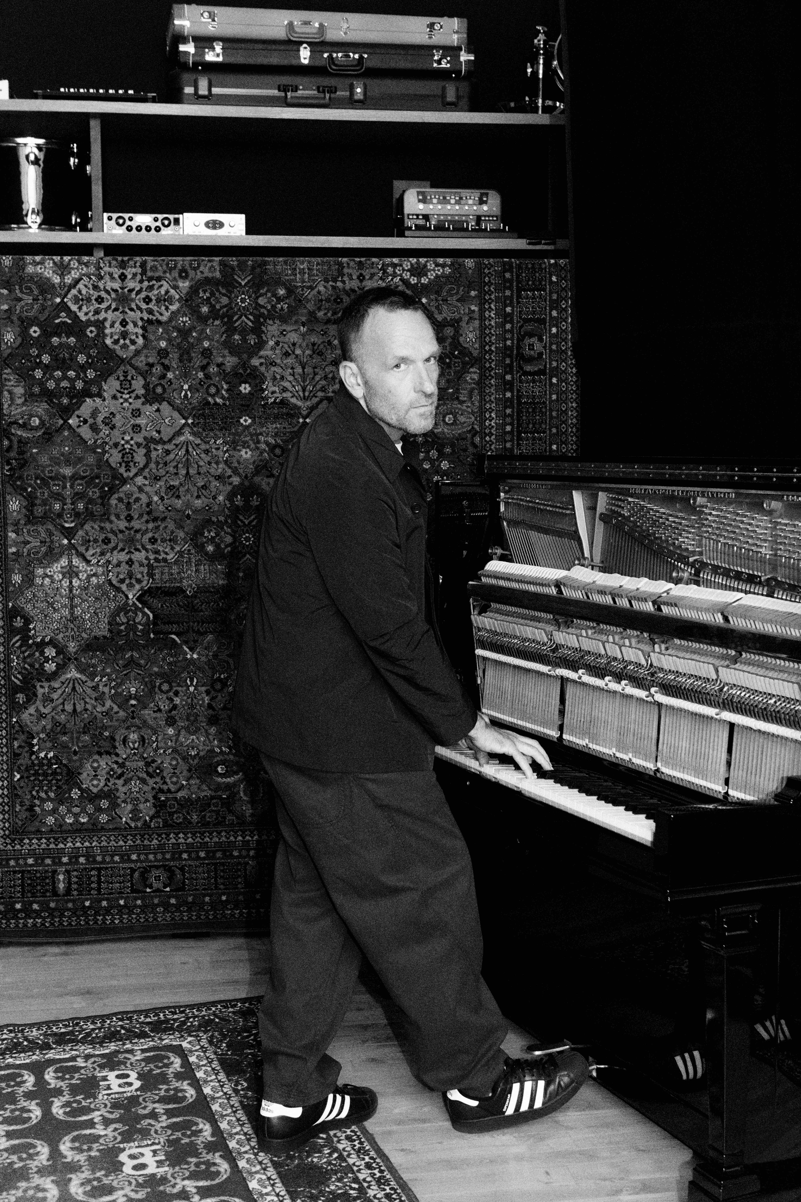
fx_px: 1602
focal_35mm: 48
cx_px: 400
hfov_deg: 28.1
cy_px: 601
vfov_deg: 41.1
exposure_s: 1/160
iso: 400
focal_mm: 48
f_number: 6.3
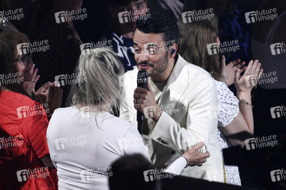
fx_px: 3572
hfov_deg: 4.6
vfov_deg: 3.1
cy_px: 95
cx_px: 143
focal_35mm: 450
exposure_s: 1/250
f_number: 5.6
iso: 4000
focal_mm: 450
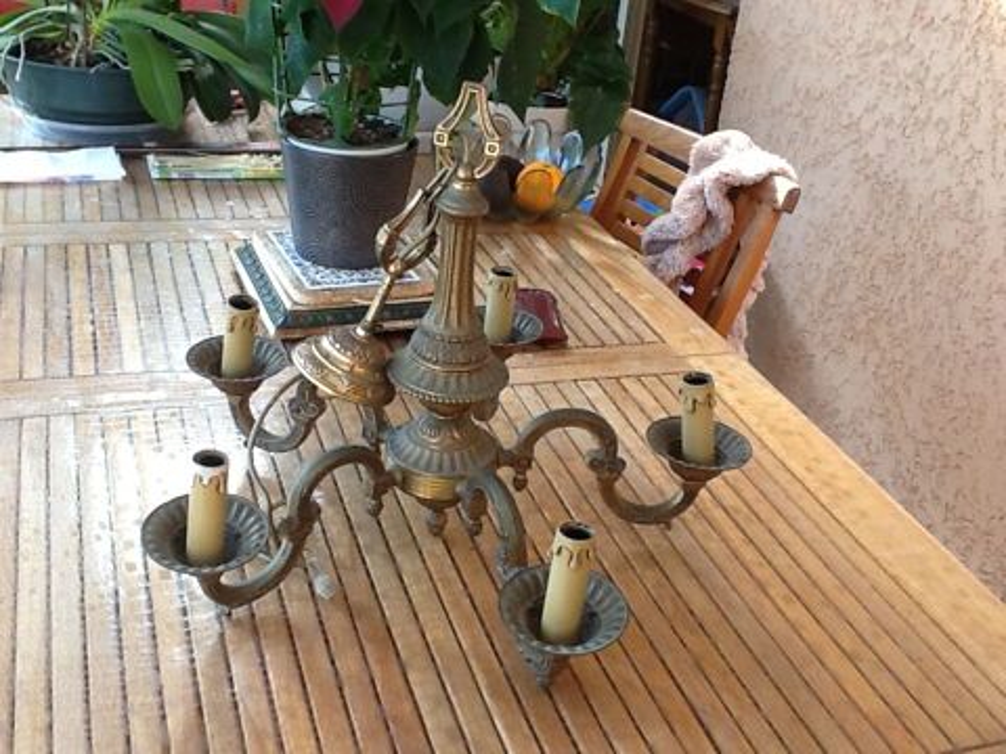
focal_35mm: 44
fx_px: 1279
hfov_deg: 42.9
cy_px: 377
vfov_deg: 32.9
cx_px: 503
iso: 50
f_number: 2.4
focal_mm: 2.03
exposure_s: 1/60
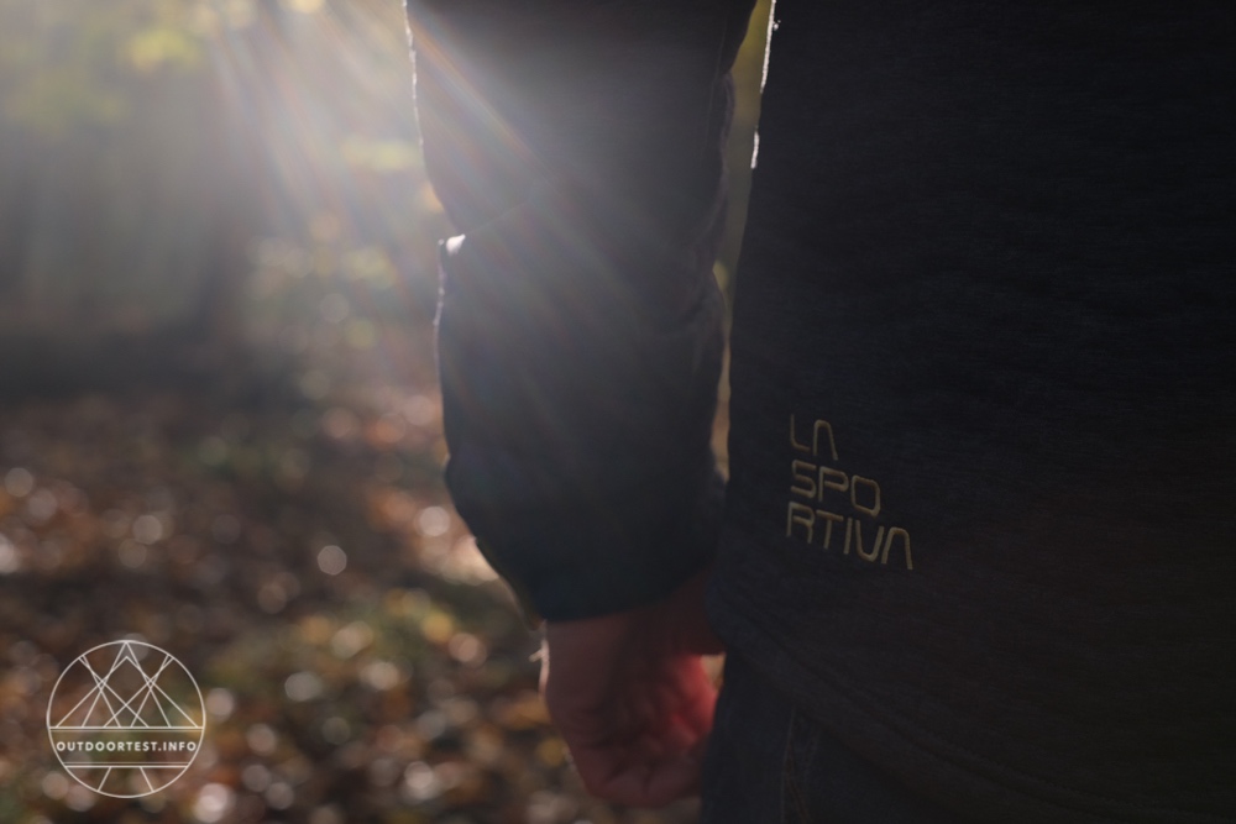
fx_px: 1820
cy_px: 412
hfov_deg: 37.5
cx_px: 618
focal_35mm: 53
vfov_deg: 25.5
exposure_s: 1/250
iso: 400
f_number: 4
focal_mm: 35
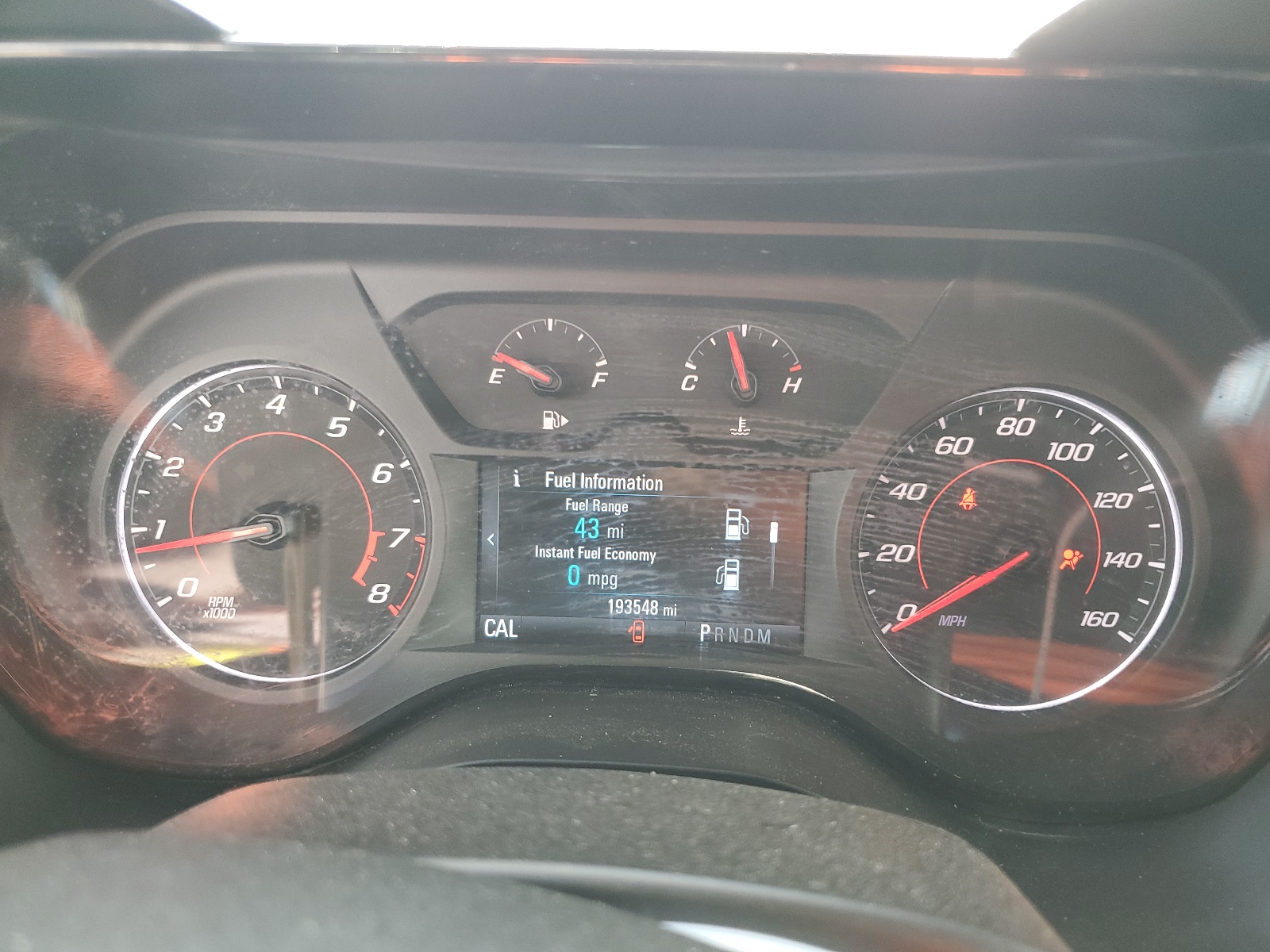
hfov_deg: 67.3
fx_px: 954
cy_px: 476
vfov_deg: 53.1
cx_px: 635
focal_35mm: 26
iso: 80
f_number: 1.5
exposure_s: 1/60.2
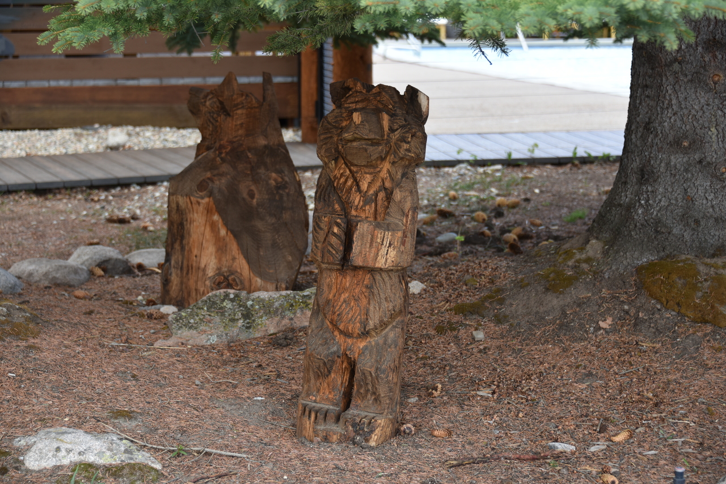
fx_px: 1714
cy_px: 242
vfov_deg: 16.1
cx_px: 363
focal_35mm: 85
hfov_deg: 23.9
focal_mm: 85
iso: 220
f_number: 5
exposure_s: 1/200
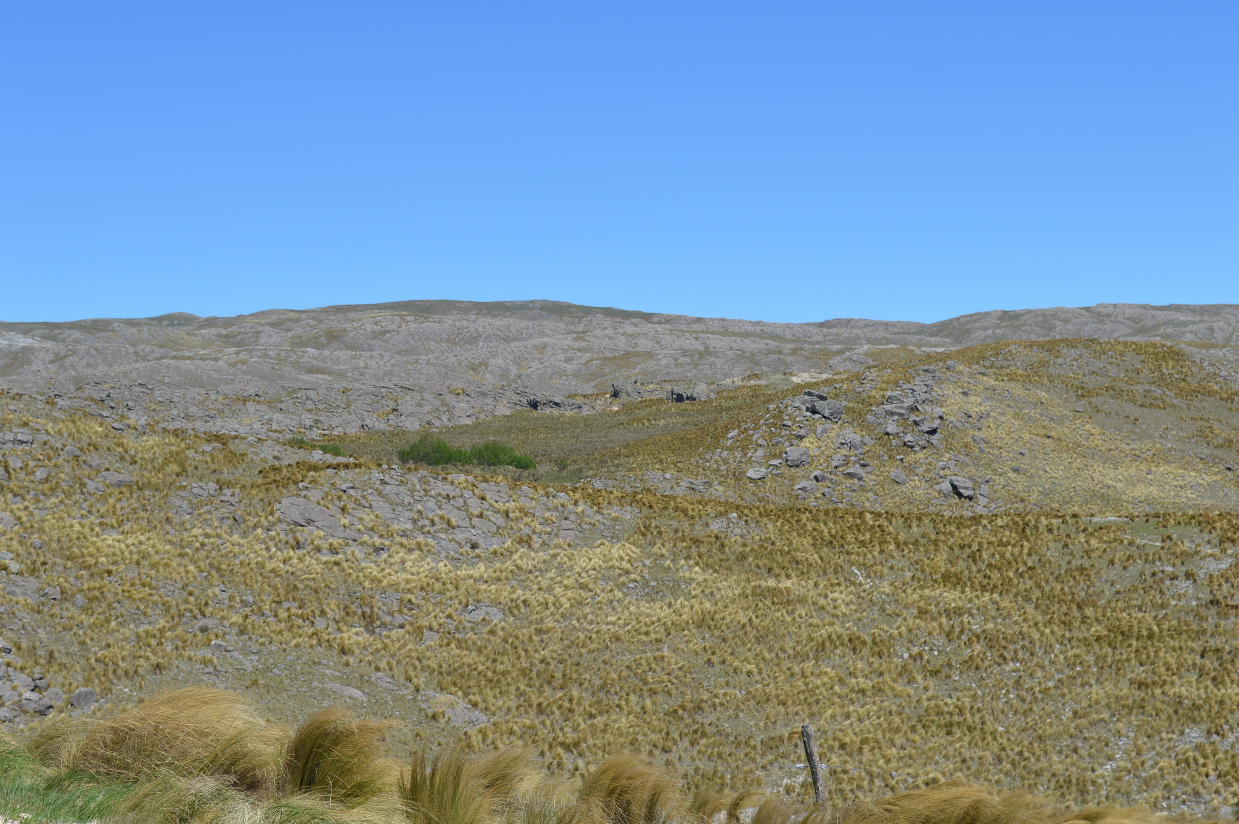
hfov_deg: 24.6
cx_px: 620
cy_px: 412
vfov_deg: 16.5
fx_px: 2837
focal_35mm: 82
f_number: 8
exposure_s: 1/250
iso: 100
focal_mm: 55
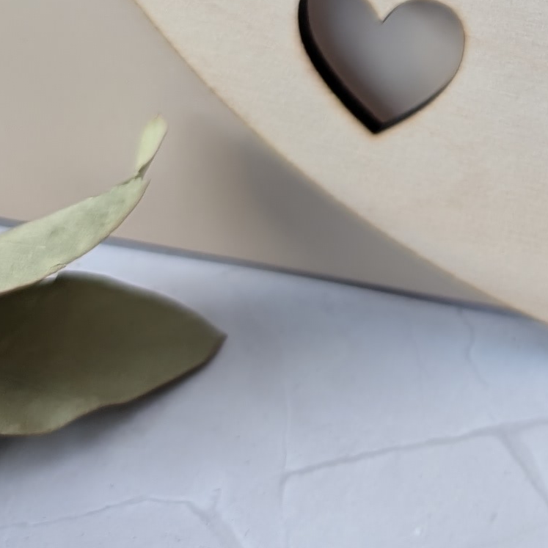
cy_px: -303
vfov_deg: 14.0
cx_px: 1003
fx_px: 2078
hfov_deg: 13.4
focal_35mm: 116
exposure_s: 1/87.8
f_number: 1.68
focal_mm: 6.9
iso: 29
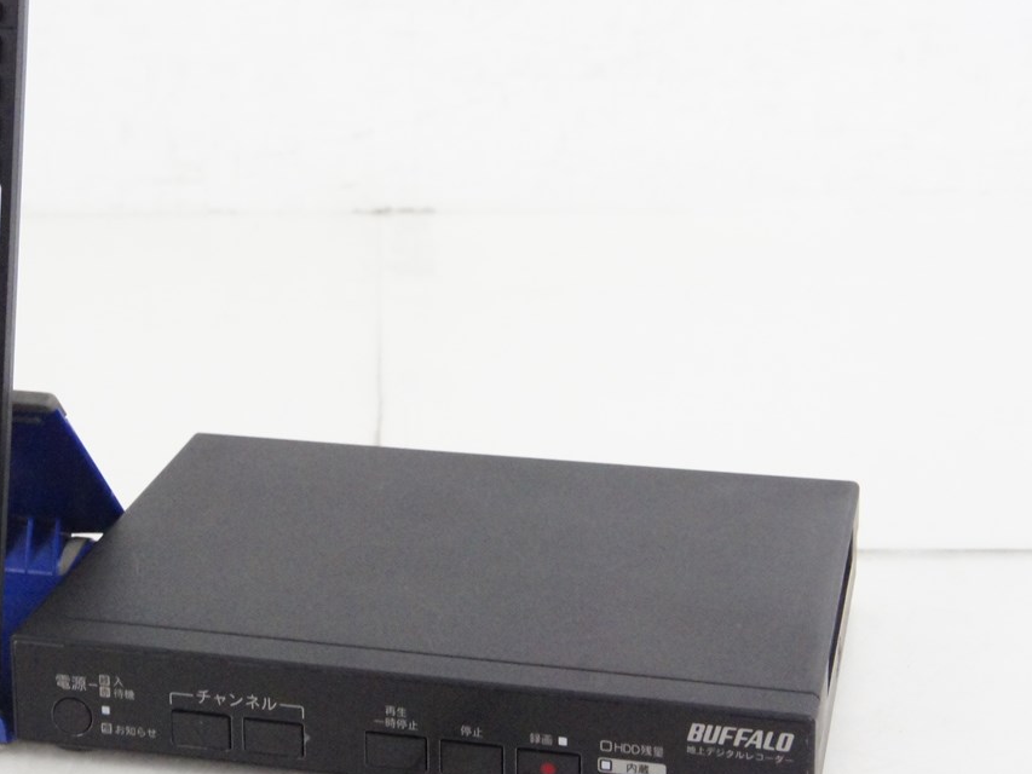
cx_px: 335
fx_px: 2415
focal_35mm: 81
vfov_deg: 18.2
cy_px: 380
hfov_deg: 24.0
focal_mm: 40
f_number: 10
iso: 6400
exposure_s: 1/50
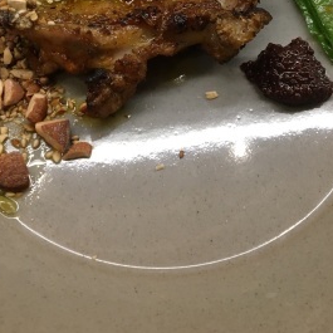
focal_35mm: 58
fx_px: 631
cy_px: -29
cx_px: 138
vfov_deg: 27.2
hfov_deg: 29.5
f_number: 2.2
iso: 100
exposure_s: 1/30
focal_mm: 4.15
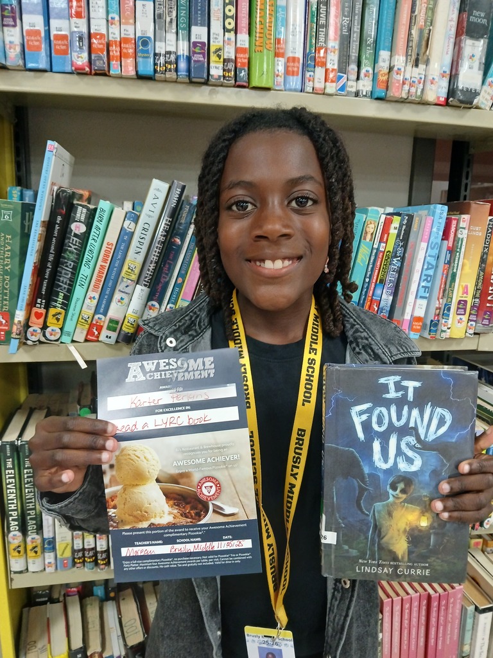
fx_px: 494
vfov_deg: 67.3
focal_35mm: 26
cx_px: 246
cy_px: 329
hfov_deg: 53.1
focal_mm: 3.98
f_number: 1.8
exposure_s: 1/30
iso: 250
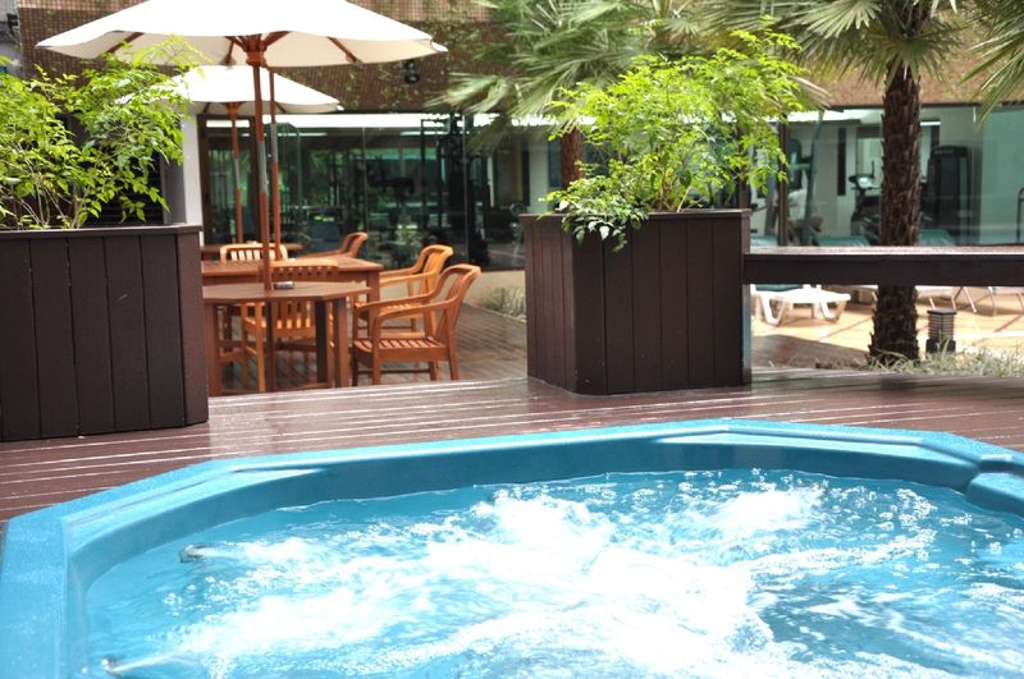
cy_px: 340
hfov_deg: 38.9
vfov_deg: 26.4
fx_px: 1449
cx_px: 512
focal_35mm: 51
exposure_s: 1/50
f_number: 4.2
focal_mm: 34
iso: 400
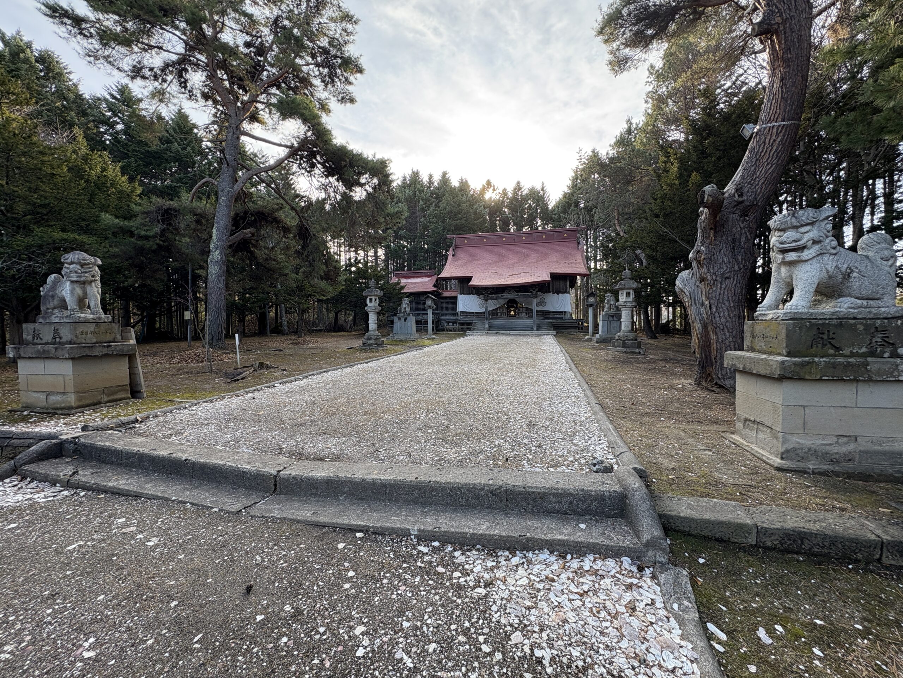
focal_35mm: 14
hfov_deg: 102.1
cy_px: 339
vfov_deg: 85.7
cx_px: 452
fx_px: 365
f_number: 2.2
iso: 40
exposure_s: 1/155
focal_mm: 2.22
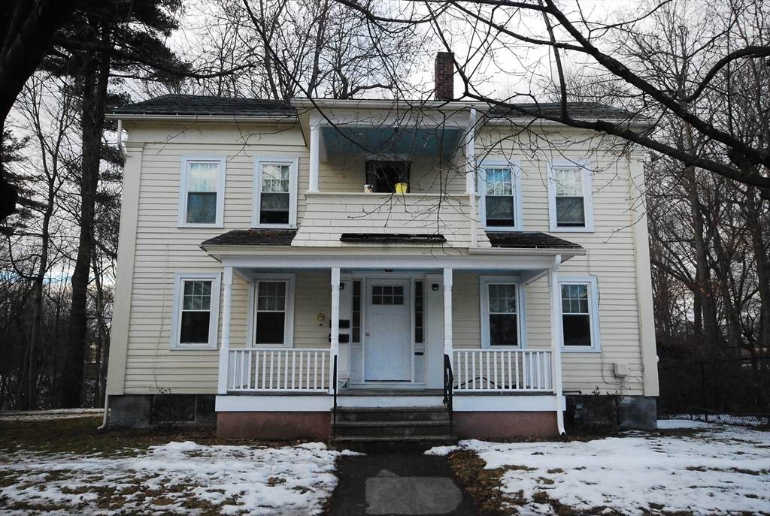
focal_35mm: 30
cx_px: 385
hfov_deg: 61.8
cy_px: 258
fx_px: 643
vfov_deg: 43.8
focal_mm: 20
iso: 1600
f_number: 10
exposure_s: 1/400
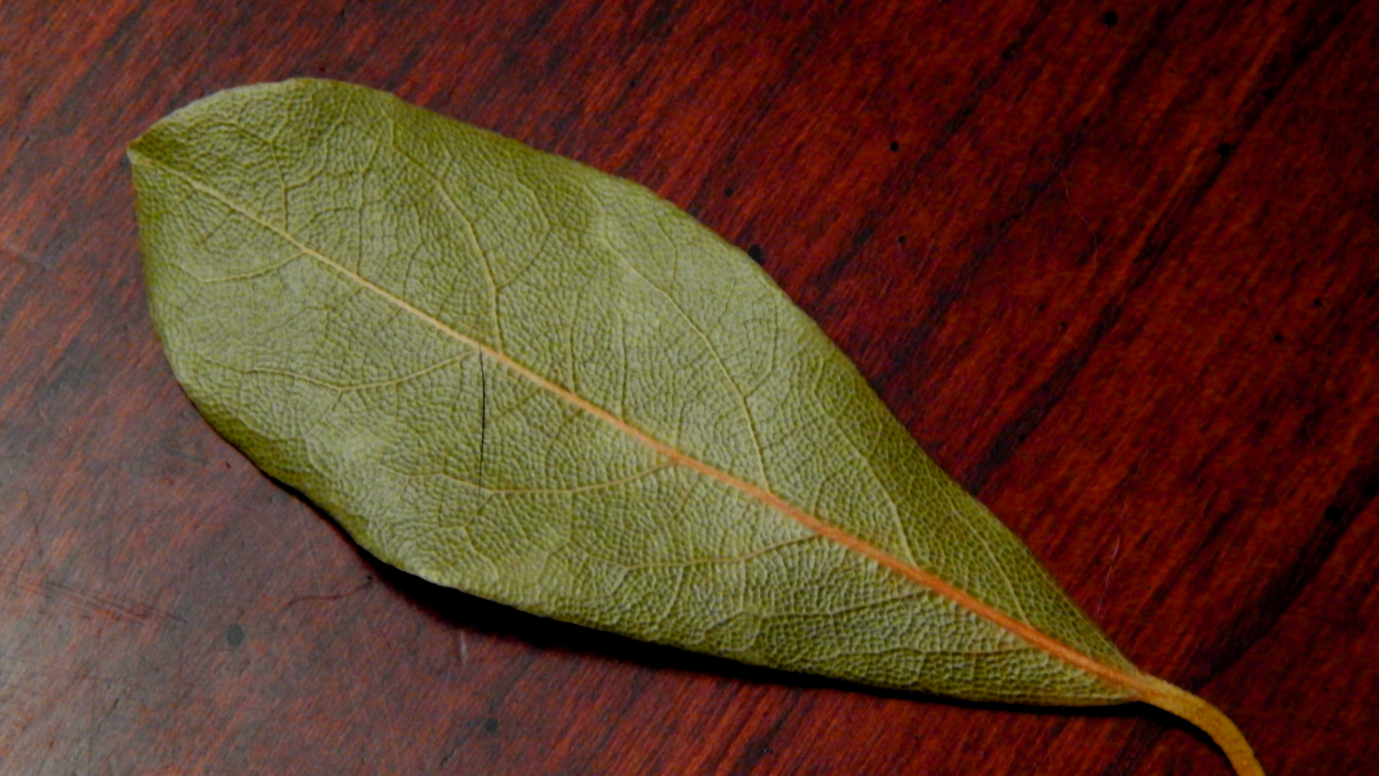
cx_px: 689
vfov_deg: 8.4
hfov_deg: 14.9
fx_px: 5266
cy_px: 437
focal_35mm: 144
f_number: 4.8
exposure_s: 1/15
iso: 640
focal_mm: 23.4
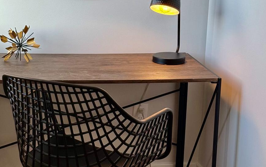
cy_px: 55
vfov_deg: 14.3
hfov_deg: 22.8
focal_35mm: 91
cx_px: 123
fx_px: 660
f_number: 1.78
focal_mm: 6.76
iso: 50
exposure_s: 1/162
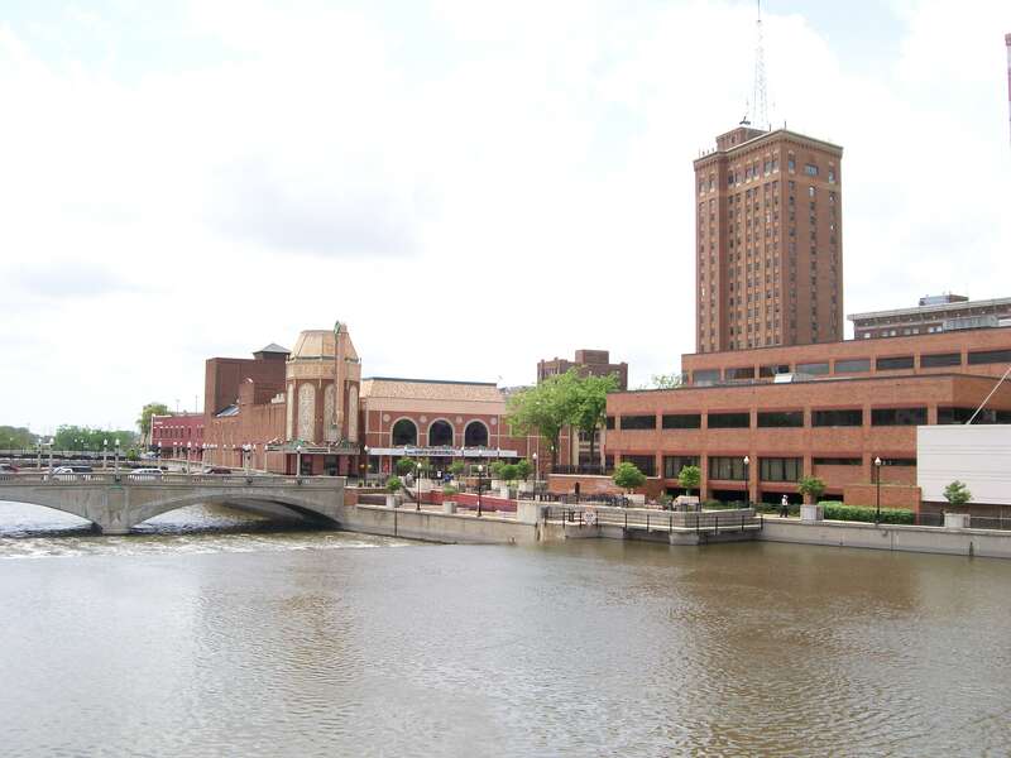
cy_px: 379
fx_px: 1051
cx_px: 506
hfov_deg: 51.4
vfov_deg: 39.7
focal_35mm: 36
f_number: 4.8
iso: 80
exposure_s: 1/404
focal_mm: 6
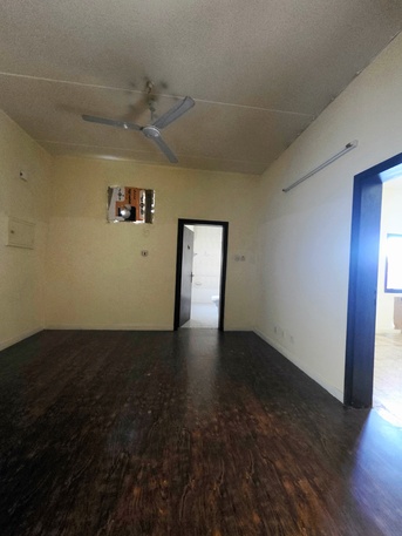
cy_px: 268
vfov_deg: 106.2
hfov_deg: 89.9
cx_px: 201
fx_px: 201
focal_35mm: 13
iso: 1000
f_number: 1.9
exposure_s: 1/25.1
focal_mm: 2.2
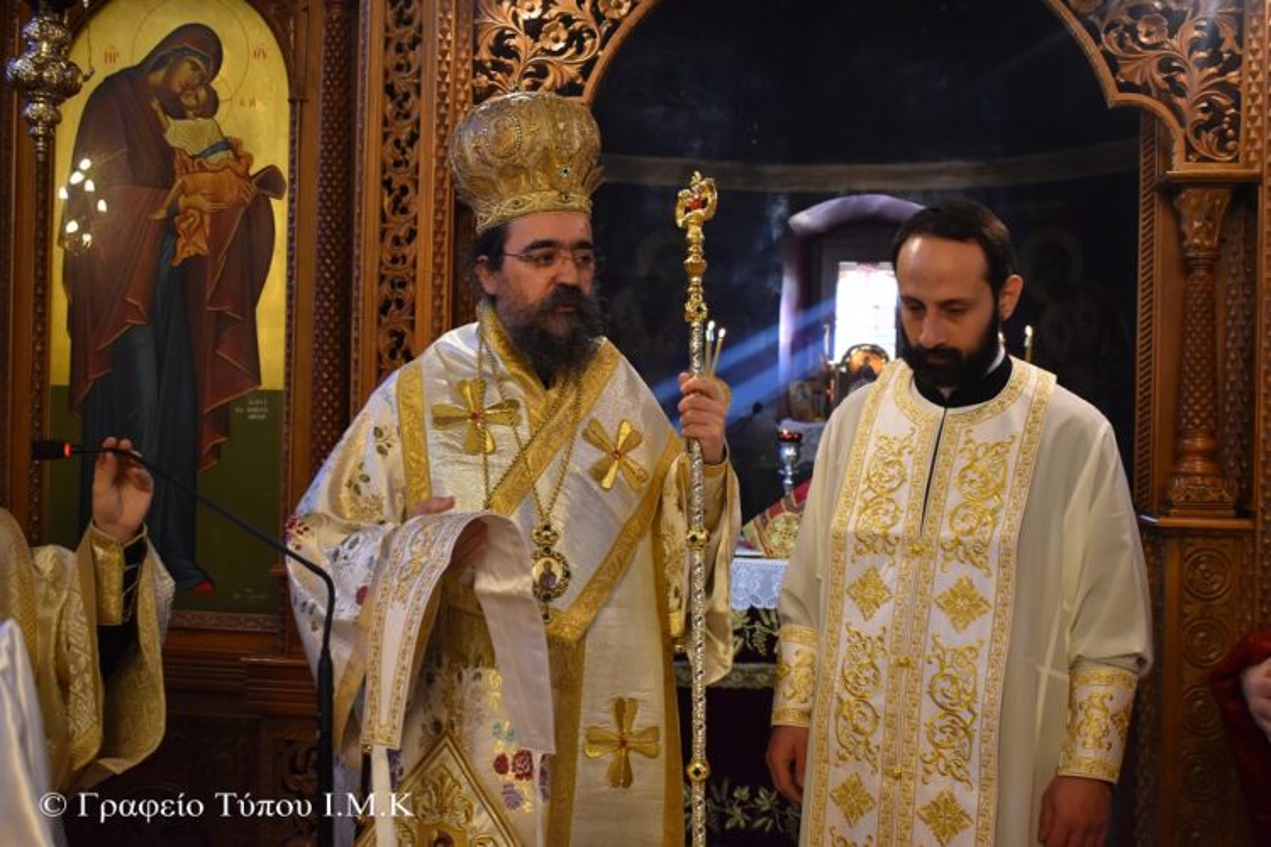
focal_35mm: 44
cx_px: 636
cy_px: 424
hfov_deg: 45.0
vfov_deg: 30.8
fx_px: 1536
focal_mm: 29
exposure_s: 1/60
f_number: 4.2
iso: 1250
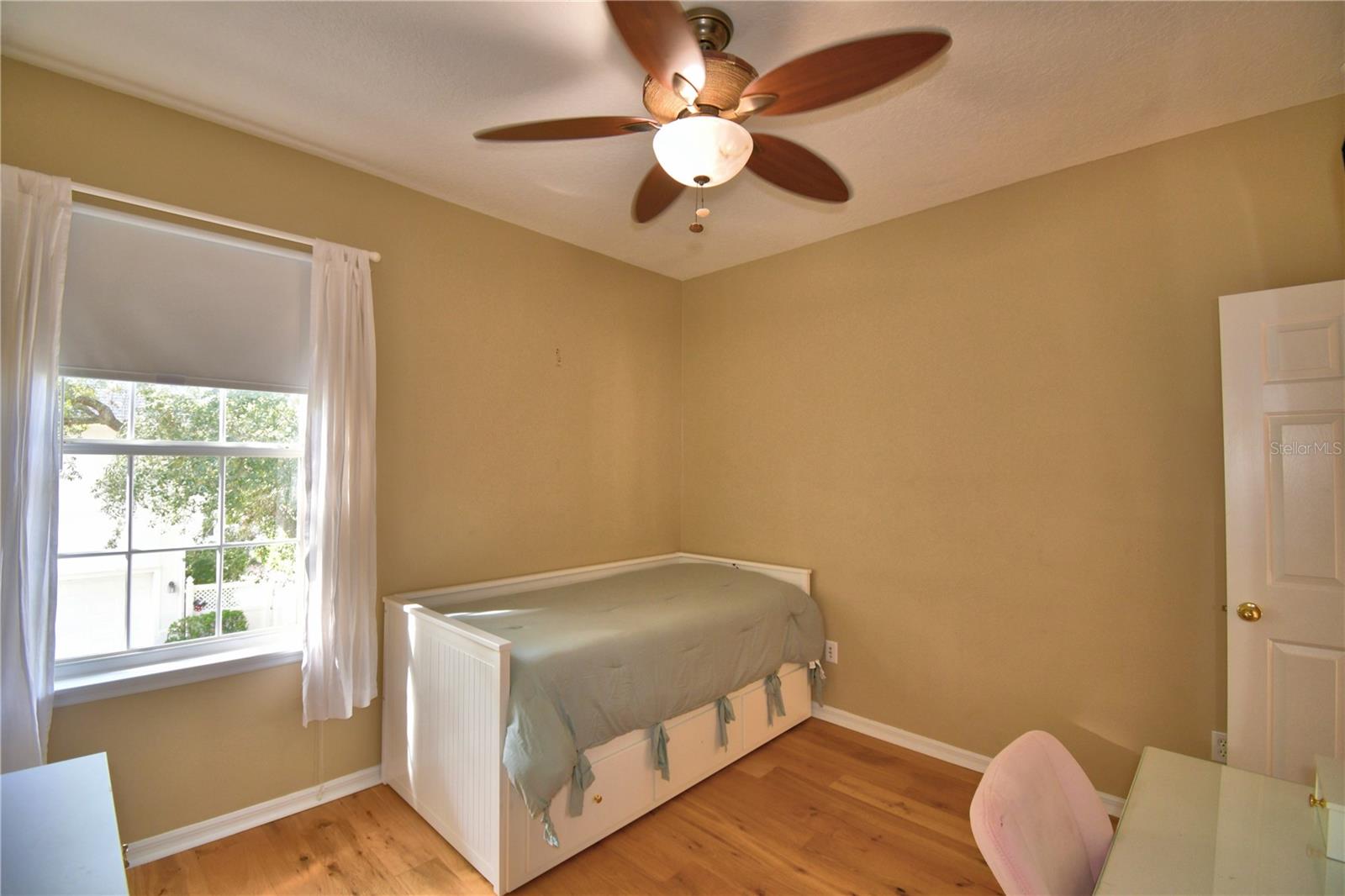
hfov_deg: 100.4
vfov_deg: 77.3
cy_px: 448
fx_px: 560
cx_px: 672
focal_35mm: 15
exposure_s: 1/40
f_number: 4.5
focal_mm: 10
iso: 200
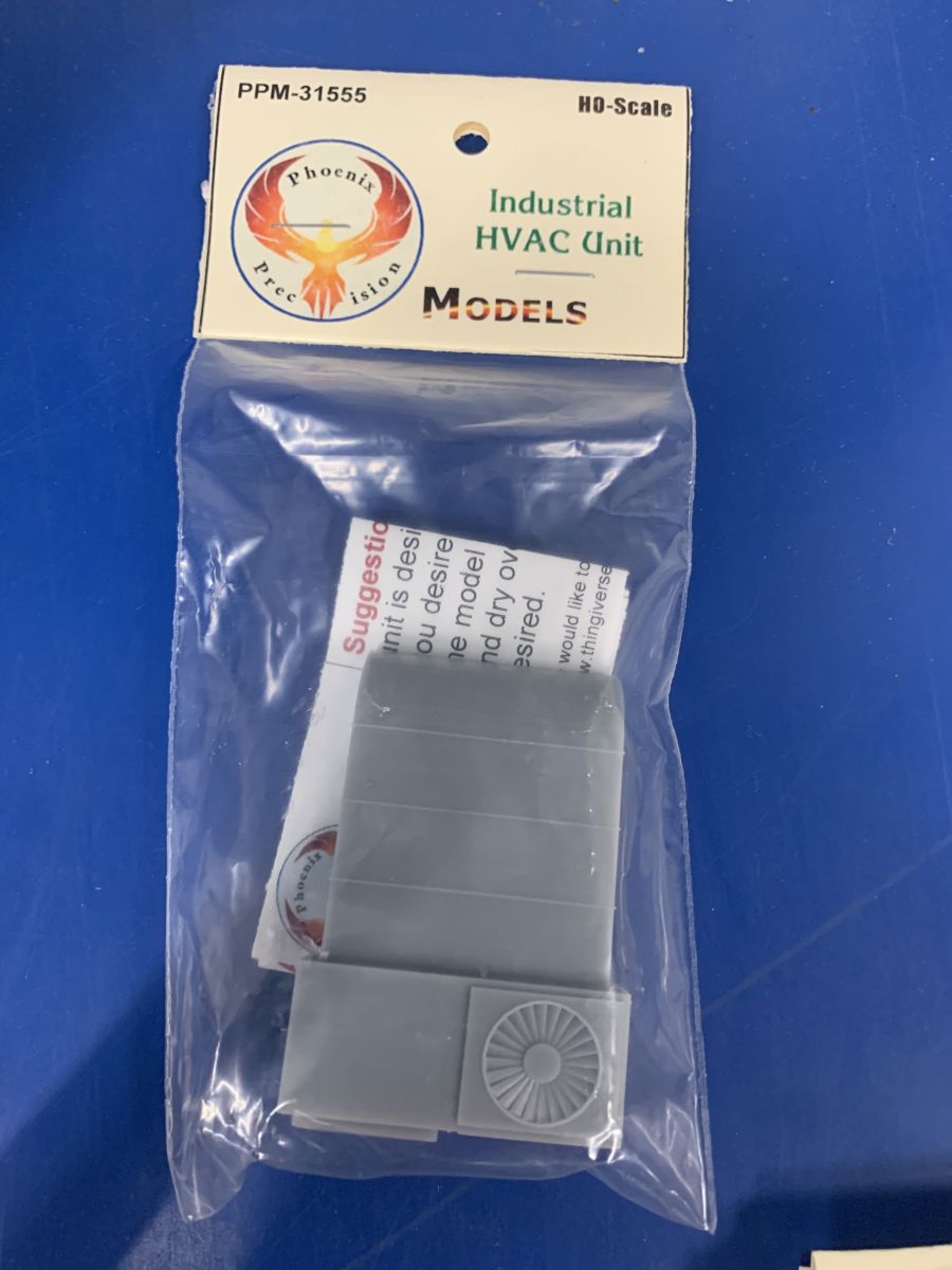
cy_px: 635
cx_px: 476
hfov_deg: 53.1
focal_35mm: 26
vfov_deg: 67.3
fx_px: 953
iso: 250
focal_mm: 4.25
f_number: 1.8
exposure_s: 1/60
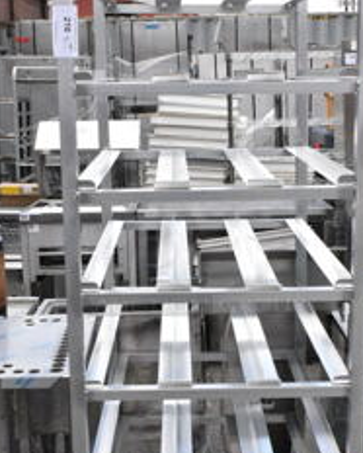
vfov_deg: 30.9
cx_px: 201
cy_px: 263
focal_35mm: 61
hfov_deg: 25.0
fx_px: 818
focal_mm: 21
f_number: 16
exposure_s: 1/1000
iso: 6400
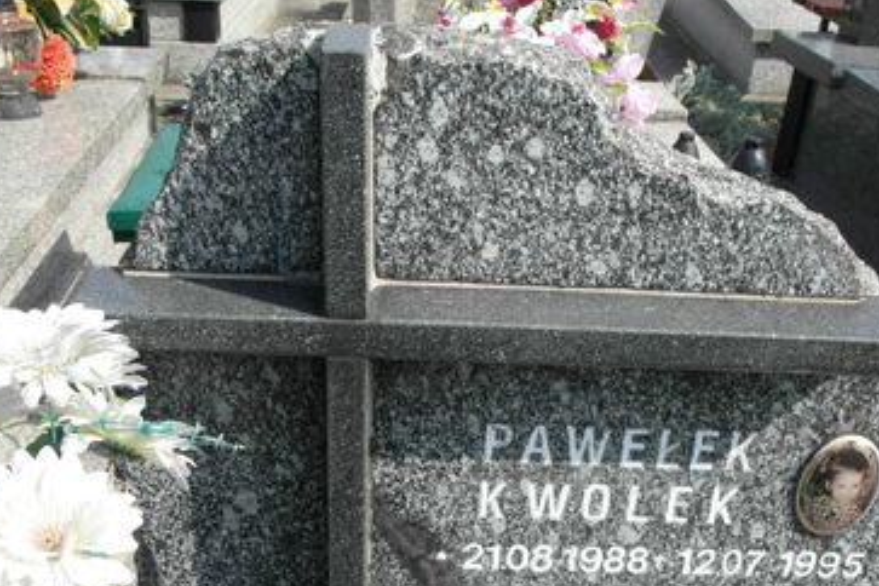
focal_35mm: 44
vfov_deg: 29.7
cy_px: 482
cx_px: 467
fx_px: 1074
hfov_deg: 44.5
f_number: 4.4
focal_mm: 5.2
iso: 80
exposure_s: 1/350
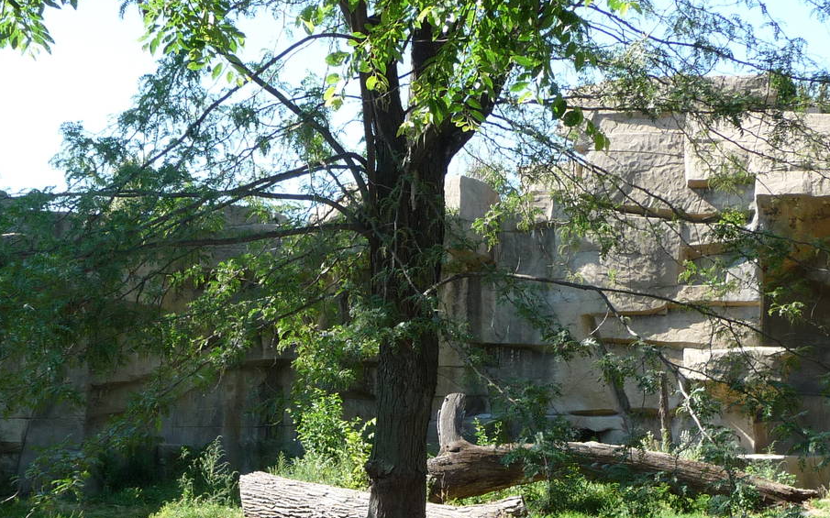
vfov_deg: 21.1
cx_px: 334
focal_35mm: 60
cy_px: 479
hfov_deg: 33.9
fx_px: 1357
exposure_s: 1/200
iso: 100
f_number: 3.5
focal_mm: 5.3
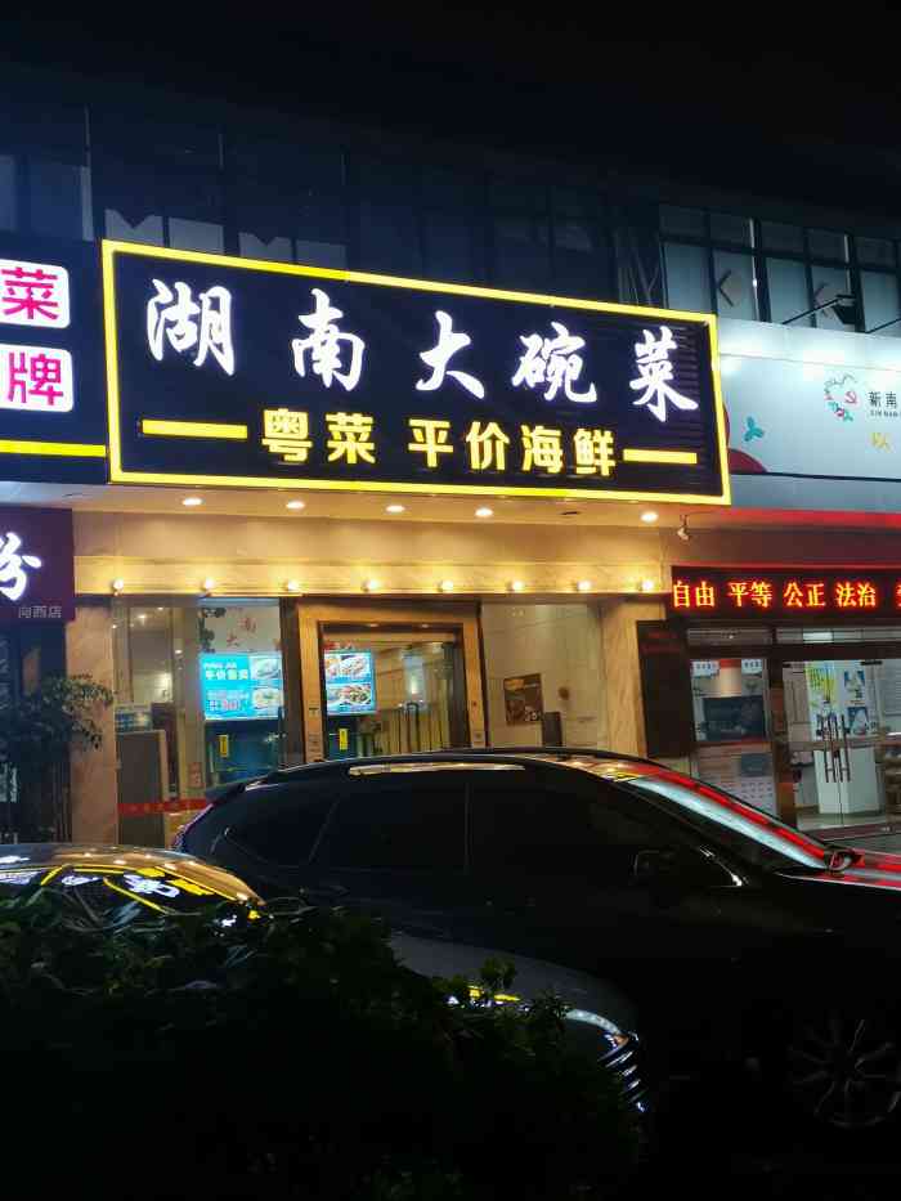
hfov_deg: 36.8
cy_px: 600
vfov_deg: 47.9
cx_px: 450
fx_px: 1353
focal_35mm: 39
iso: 125
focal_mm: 4.75
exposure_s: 1/100
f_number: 1.8
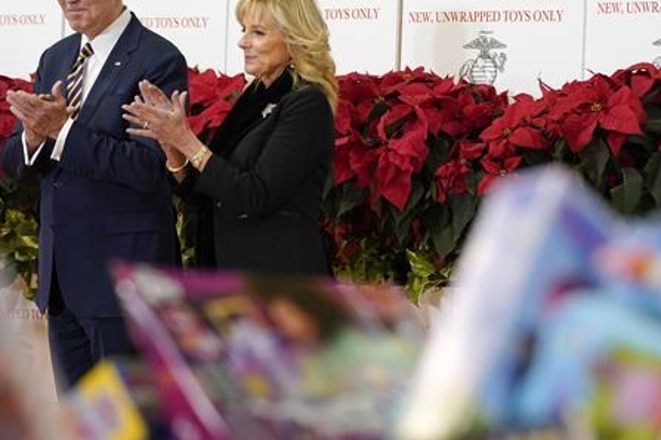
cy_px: 213
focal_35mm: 243
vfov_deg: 5.7
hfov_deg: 8.5
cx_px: 315
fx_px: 4461
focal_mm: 167
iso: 1600
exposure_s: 1/200
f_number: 4
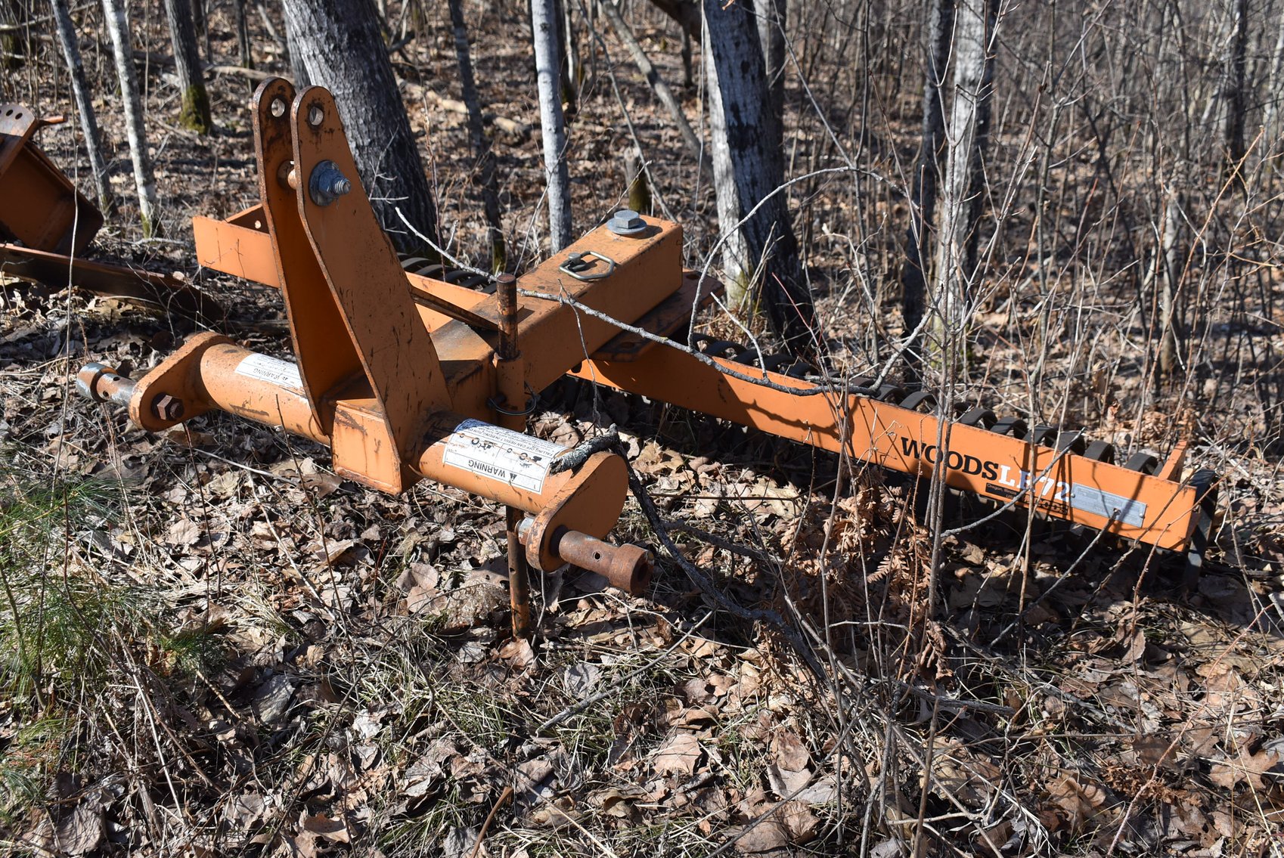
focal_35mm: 42
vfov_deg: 31.9
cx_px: 642
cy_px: 429
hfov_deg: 46.4
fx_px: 1499
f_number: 8
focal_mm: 28
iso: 200
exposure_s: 1/250
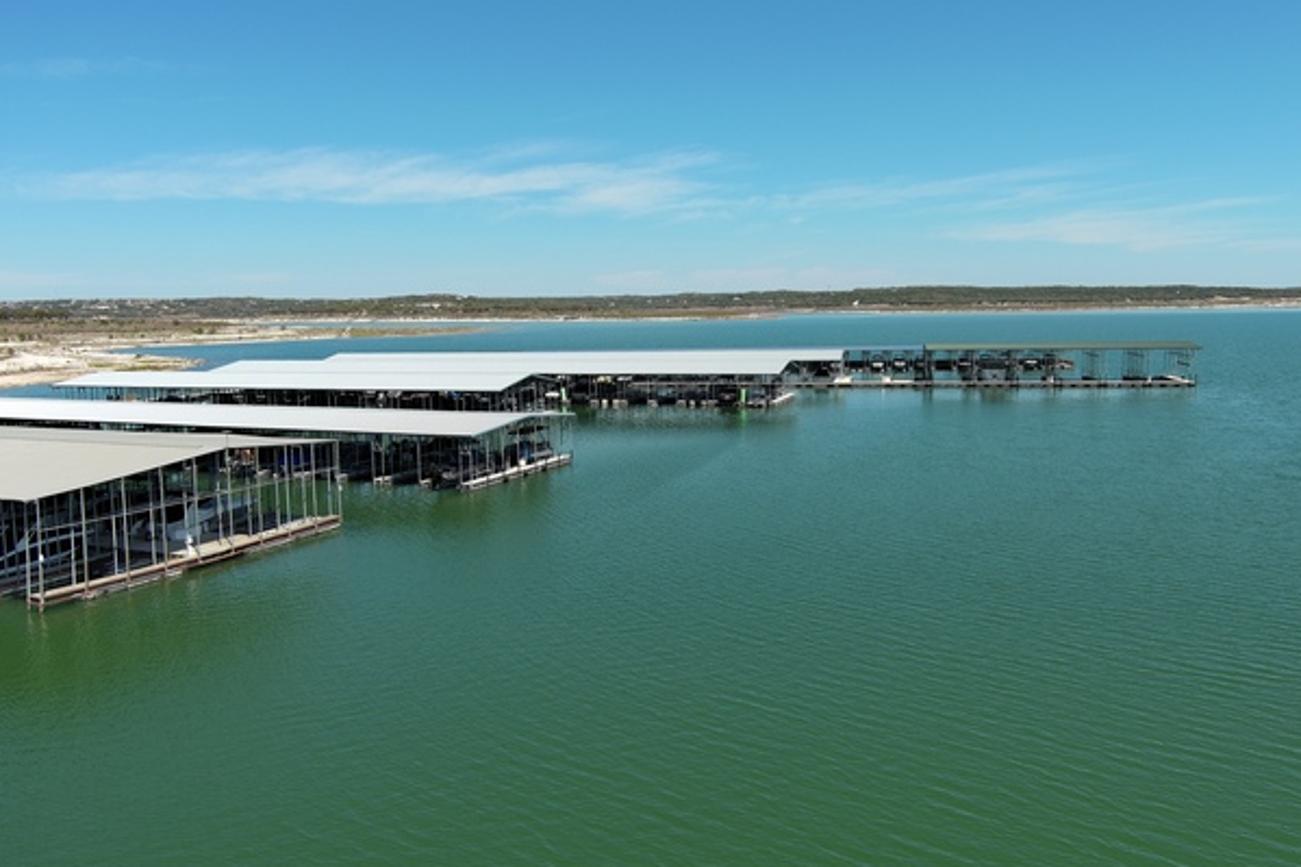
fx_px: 1120
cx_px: 647
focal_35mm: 31
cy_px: 431
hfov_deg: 60.3
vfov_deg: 42.3
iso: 100
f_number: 2.8
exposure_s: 1/1560
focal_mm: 10.57
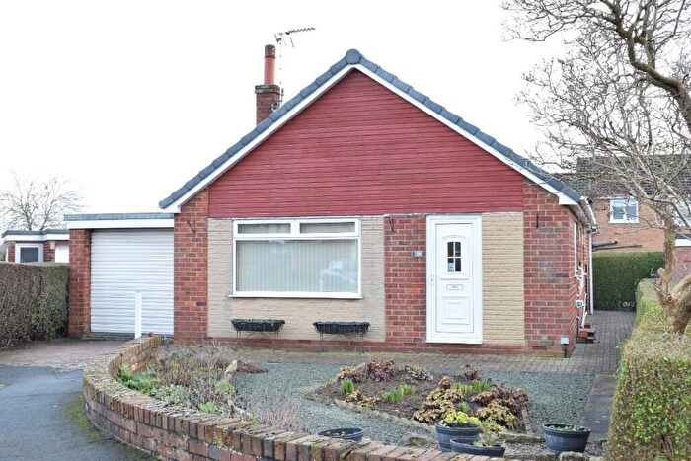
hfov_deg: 45.0
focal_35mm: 44
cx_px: 346
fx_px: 835
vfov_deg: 30.9
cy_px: 230
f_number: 9
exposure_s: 1/125
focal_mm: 29
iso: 800
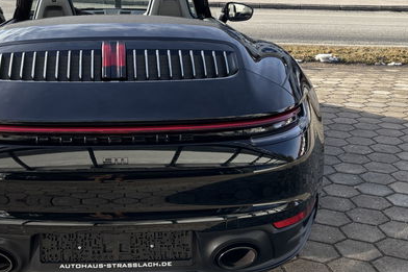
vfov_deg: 25.4
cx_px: 128
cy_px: 99
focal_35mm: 53
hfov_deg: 37.0
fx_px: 600
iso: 50
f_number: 1.6
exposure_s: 1/831
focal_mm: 5.96
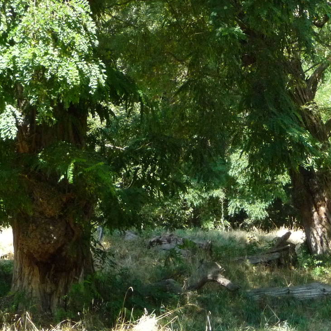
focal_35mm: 130
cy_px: 109
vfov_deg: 13.4
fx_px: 1406
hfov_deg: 13.4
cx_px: 247
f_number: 4.5
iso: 400
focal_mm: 11.3
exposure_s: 1/250
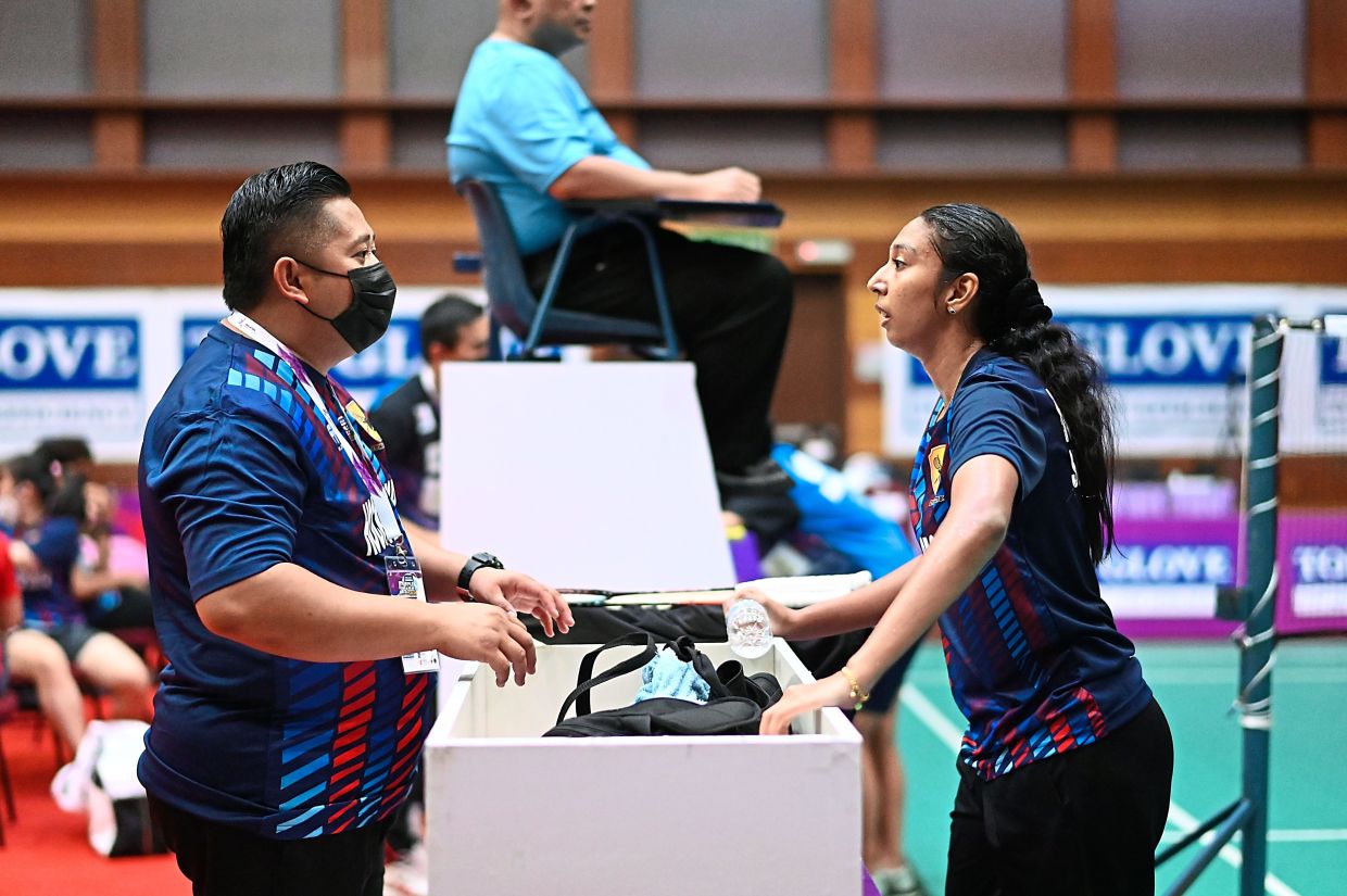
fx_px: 2169
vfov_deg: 23.3
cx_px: 674
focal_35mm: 58
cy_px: 448
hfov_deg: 34.5
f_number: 1.6
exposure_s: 1/1600
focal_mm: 58
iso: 8000
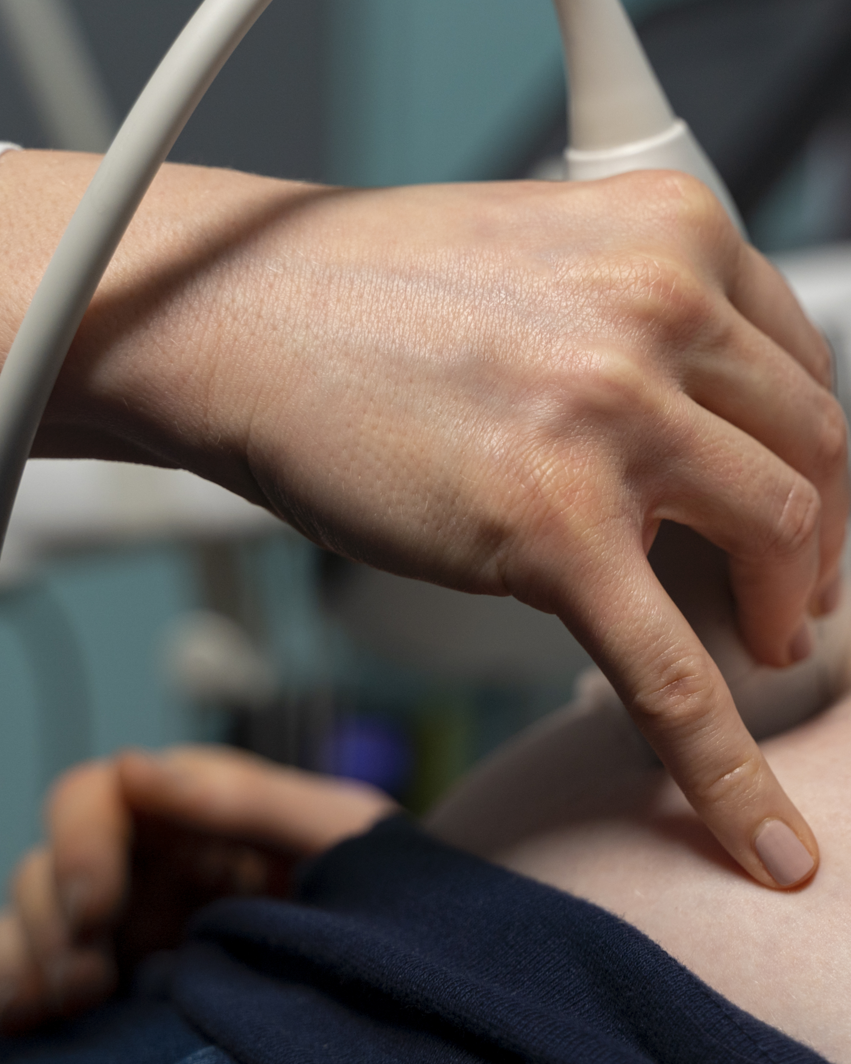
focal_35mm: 78
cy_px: 486
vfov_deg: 24.4
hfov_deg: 19.4
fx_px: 2456
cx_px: 733
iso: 400
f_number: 3.5
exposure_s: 1/100
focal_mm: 44
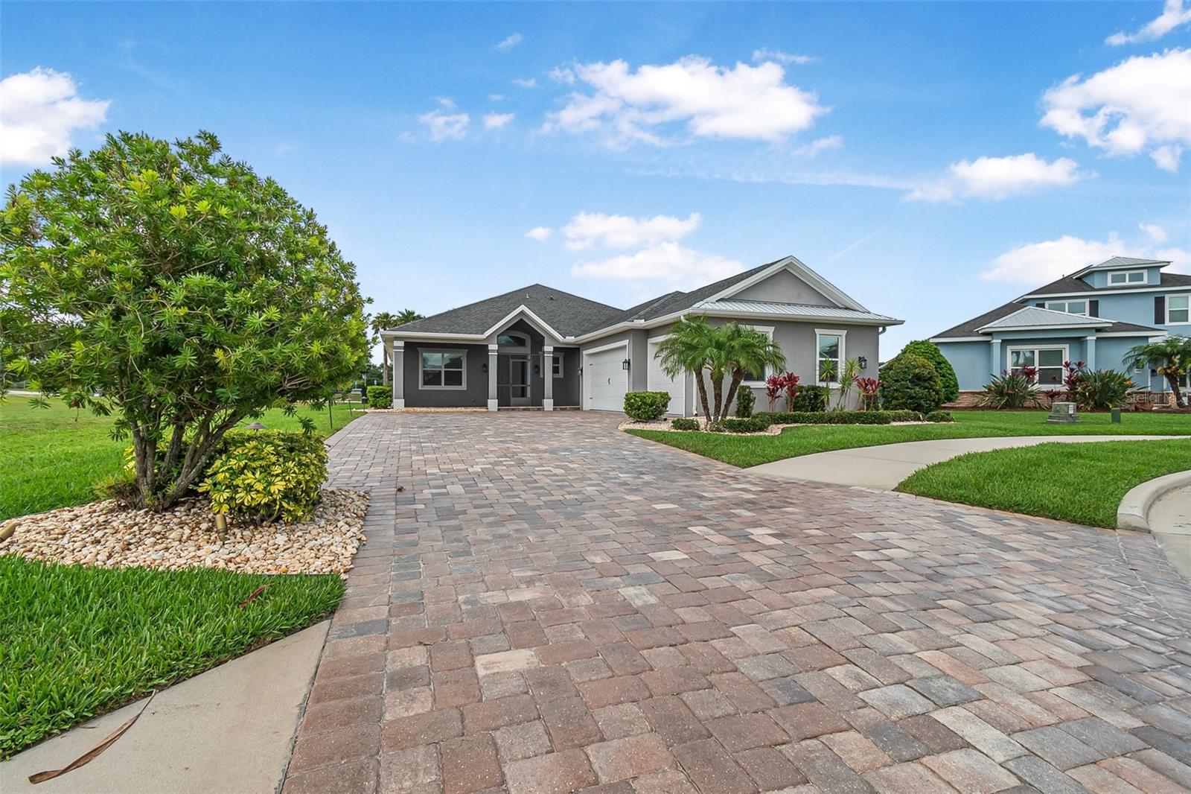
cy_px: 397
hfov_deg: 100.4
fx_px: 496
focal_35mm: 15
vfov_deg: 77.3
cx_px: 596
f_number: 7.1
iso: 100
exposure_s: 1/400
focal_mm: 10
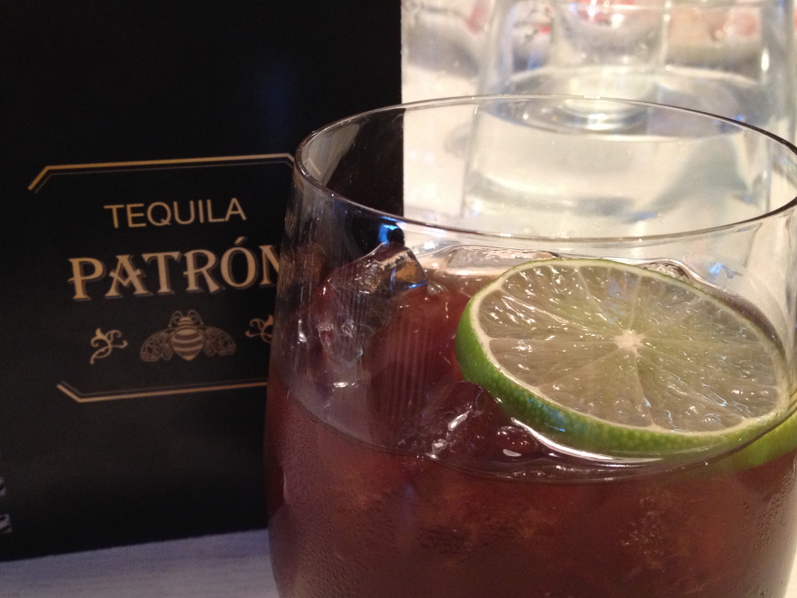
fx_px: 1197
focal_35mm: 52
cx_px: 362
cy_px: 389
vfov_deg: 27.9
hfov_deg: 36.8
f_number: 2.4
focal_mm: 4.28
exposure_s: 1/20
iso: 250
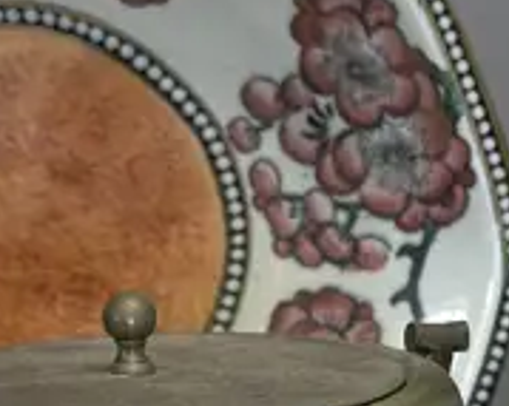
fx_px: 2018
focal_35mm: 134
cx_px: 759
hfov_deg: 13.6
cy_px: 400
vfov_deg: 11.4
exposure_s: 1/100
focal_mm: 6.86
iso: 100
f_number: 1.78
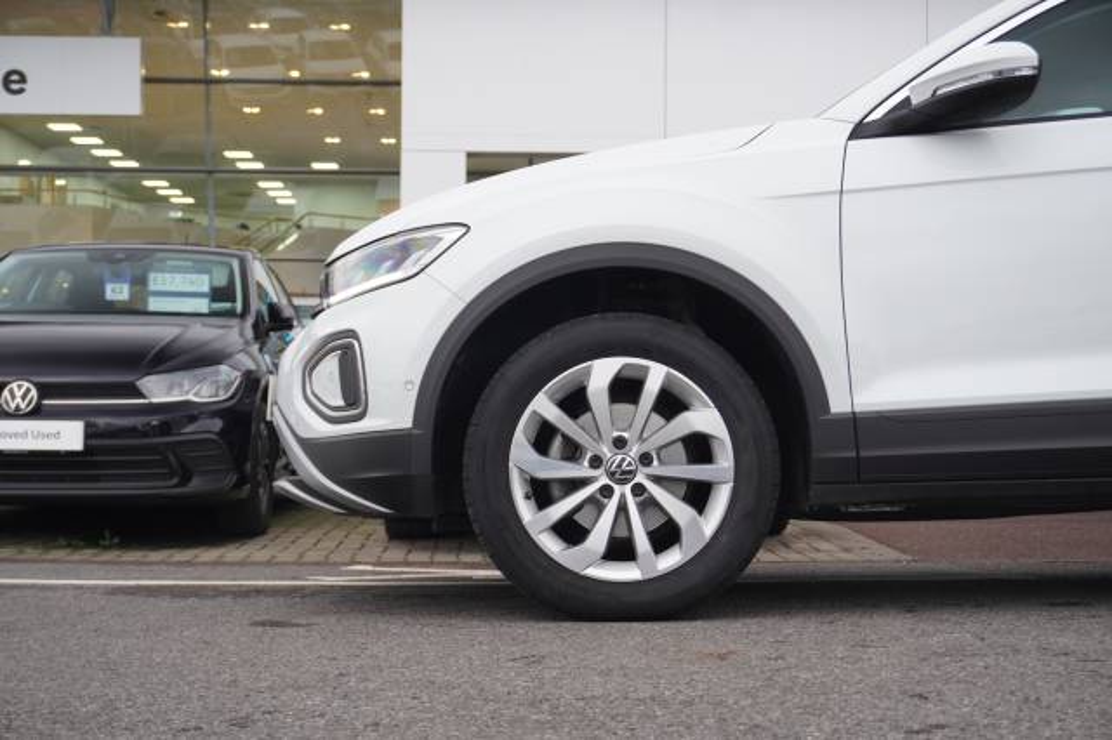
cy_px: 370
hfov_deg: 38.9
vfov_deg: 26.5
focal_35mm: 51
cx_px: 556
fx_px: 1574
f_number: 5
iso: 640
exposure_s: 1/60
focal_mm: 34
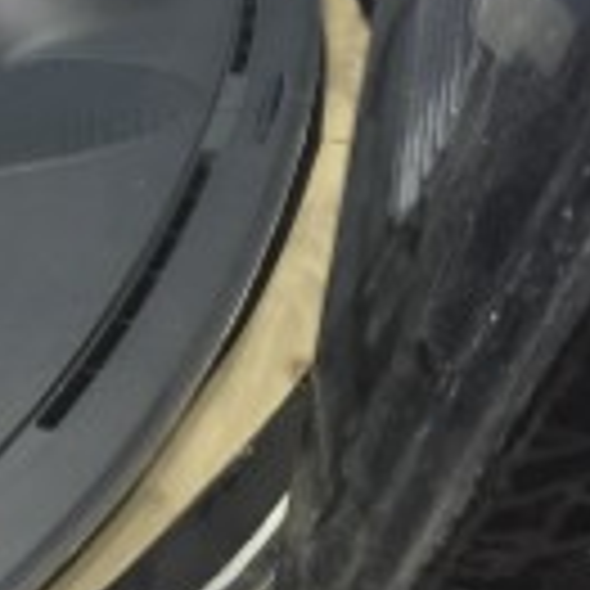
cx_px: -185
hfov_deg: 20.3
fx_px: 1504
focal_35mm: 78
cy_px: 99
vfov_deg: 21.8
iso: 250
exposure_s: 1/20
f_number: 2.2
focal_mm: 4.15
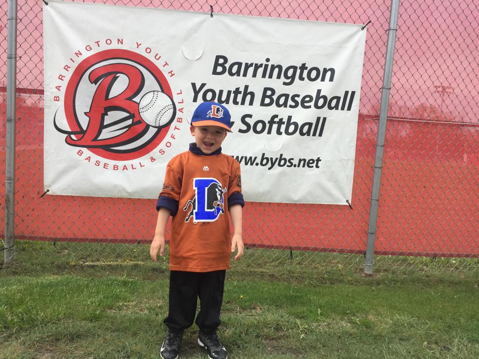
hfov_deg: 61.7
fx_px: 401
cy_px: 180
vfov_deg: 48.2
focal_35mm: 29
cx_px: 240
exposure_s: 1/942
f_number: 2.2
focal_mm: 4.15
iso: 32
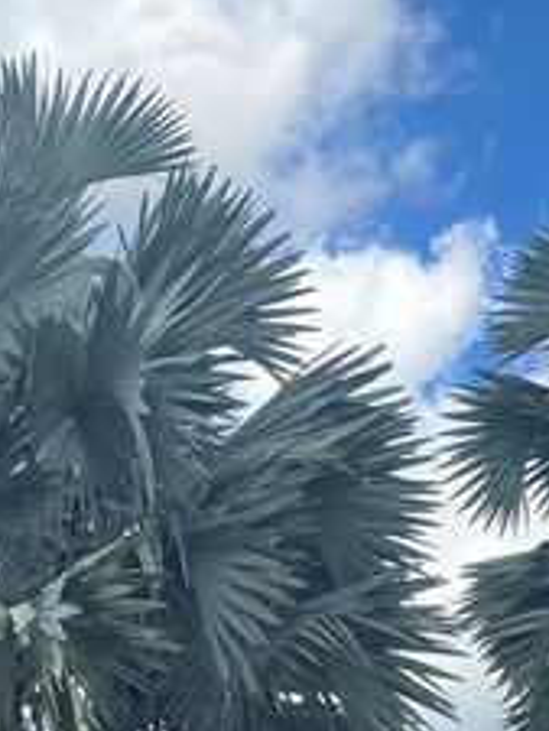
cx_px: -140
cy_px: 866
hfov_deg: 18.0
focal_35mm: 77
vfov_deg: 23.3
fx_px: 1627
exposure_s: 1/1316
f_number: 1.8
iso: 32
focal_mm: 4.25
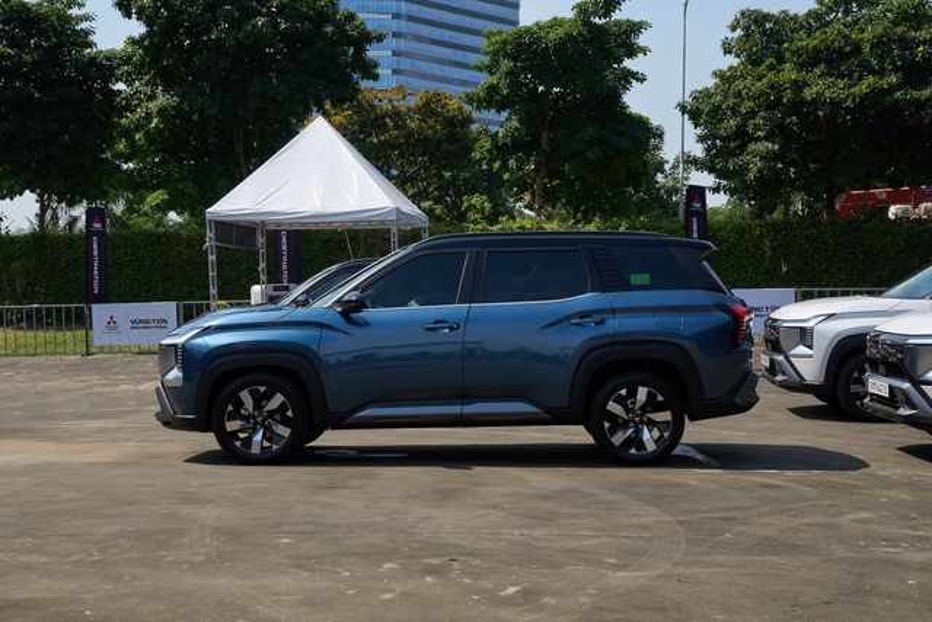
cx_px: 466
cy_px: 311
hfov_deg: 35.9
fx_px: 1437
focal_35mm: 56
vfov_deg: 24.4
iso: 160
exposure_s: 1/800
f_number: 5.6
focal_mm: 37
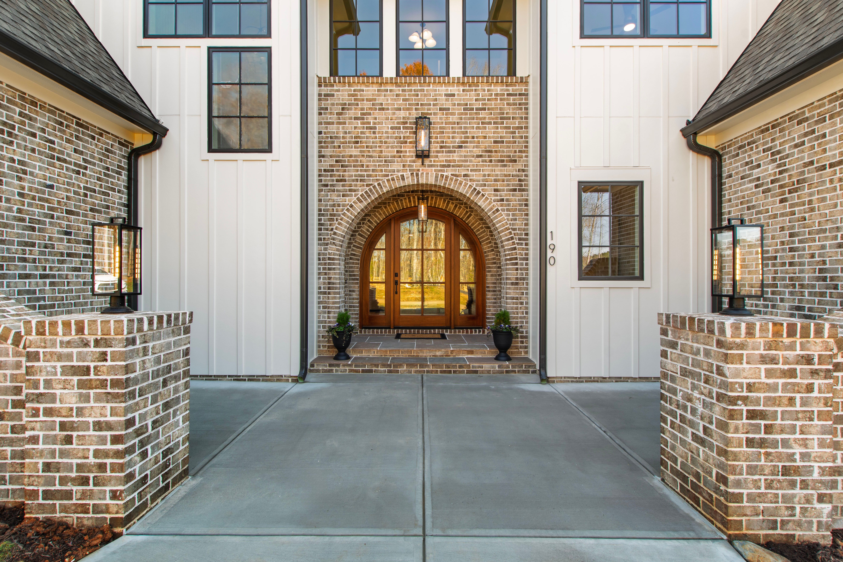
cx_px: 422
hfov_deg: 100.4
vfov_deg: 77.3
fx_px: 351
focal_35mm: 15
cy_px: 281
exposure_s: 1/15
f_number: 8
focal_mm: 10
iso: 100
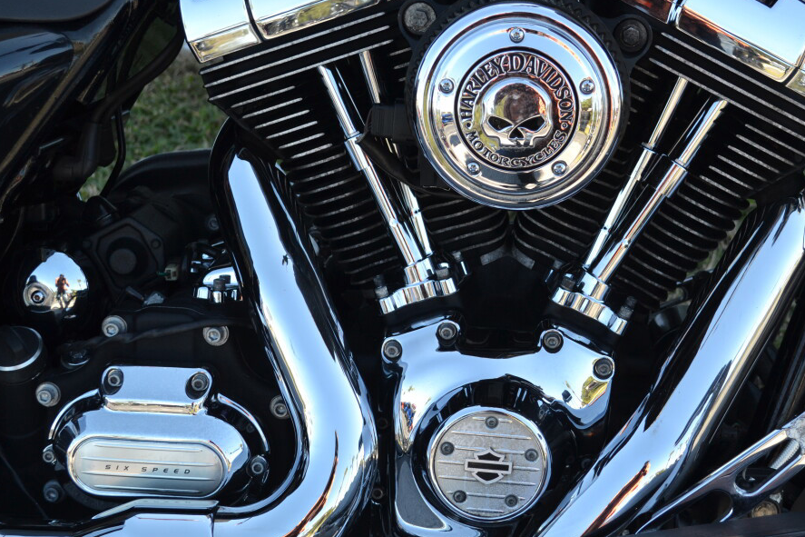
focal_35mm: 69
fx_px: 1543
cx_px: 511
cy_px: 257
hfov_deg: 29.1
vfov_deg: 19.7
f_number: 5.6
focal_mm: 34
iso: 160
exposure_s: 1/125
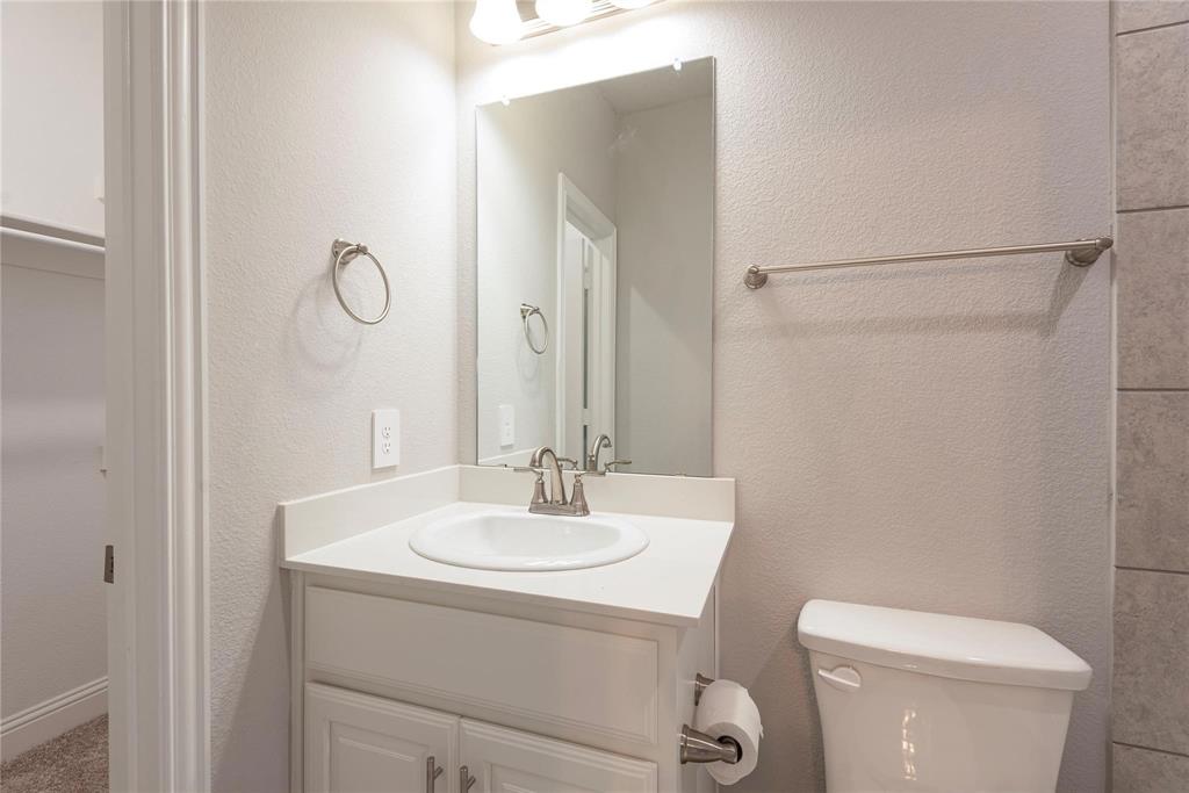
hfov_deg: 96.7
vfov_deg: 73.8
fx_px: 528
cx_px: 594
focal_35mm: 16
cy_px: 396
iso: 100
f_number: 7.1
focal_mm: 16
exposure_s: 1/5
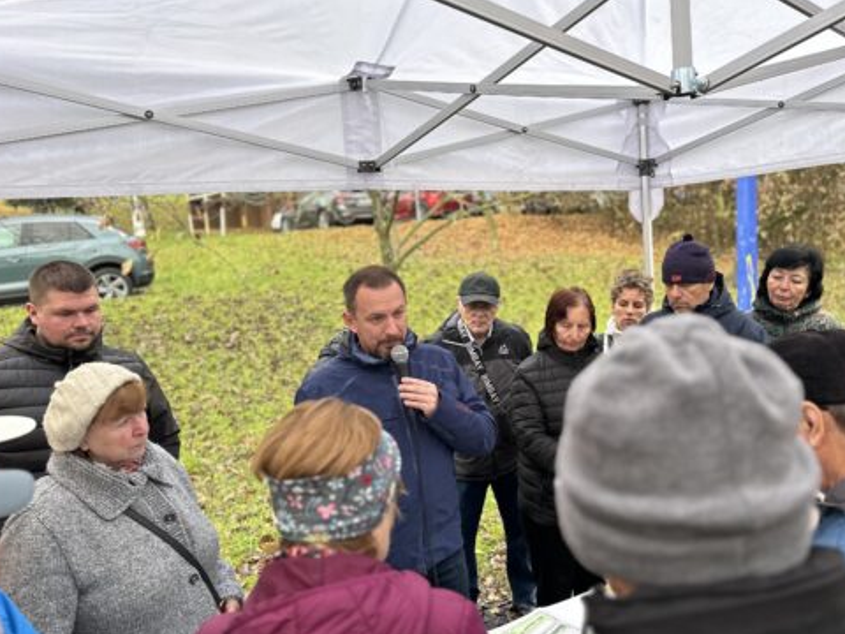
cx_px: 505
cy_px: 306
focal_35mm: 30
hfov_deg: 59.5
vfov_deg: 46.8
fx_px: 732
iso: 80
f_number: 1.78
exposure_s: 1/304
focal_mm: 6.86
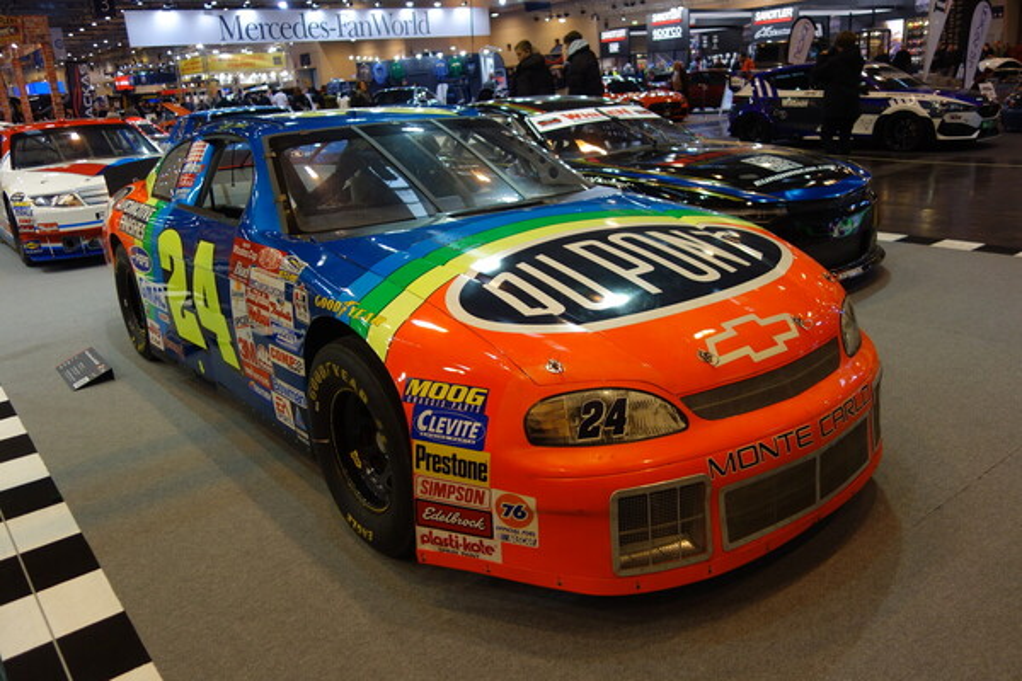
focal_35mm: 28
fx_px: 795
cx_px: 511
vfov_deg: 46.4
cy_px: 340
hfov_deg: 65.5
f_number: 1.8
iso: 125
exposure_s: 1/80
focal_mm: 10.4
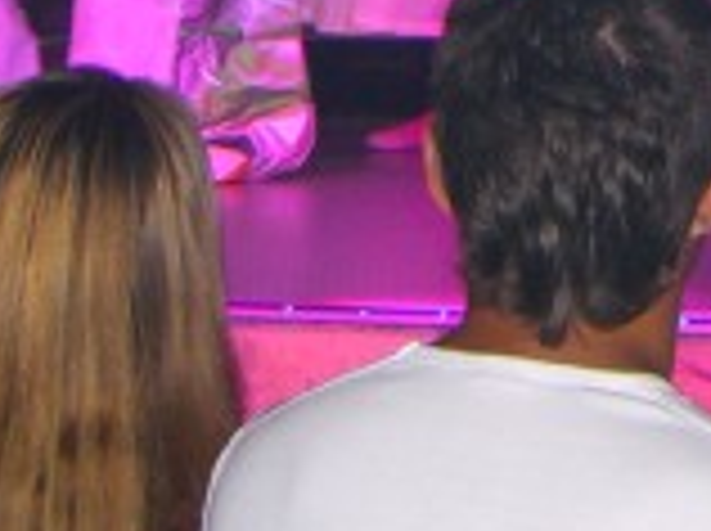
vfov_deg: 7.3
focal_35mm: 193
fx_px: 3958
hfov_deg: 9.9
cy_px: -657
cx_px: 1116
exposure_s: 1/60
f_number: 2.8
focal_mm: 7.9
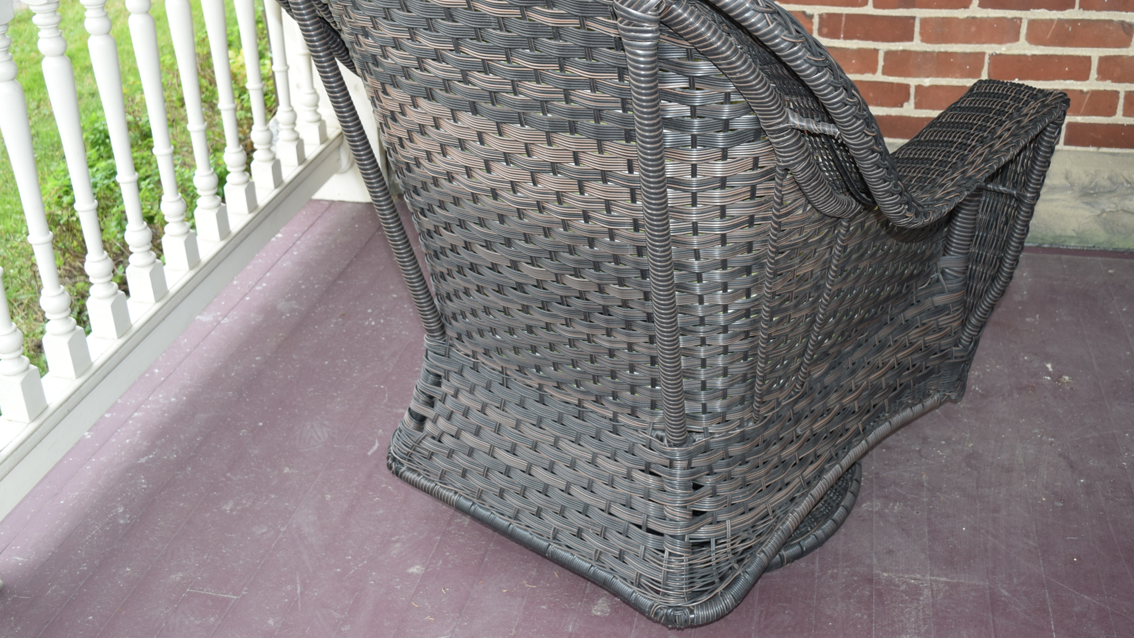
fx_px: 1233
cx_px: 583
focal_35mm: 41
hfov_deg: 49.4
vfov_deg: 28.9
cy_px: 242
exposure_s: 1/125
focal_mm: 24
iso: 500
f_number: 5.6
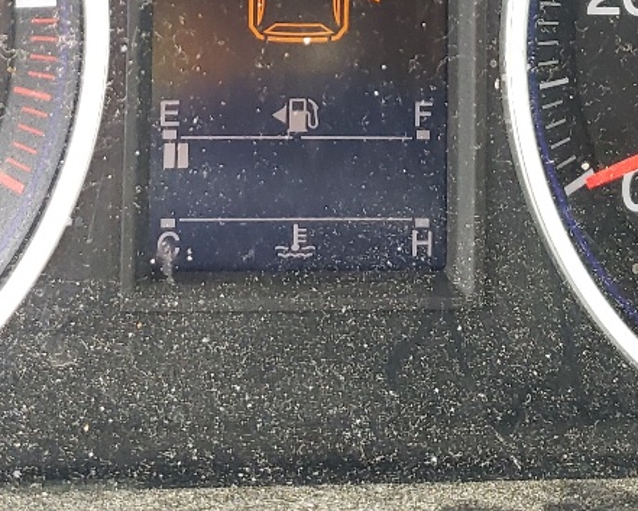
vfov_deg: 15.8
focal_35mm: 92
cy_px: -177
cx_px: 229
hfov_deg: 20.8
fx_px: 1738
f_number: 1.5
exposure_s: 1/120
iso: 63
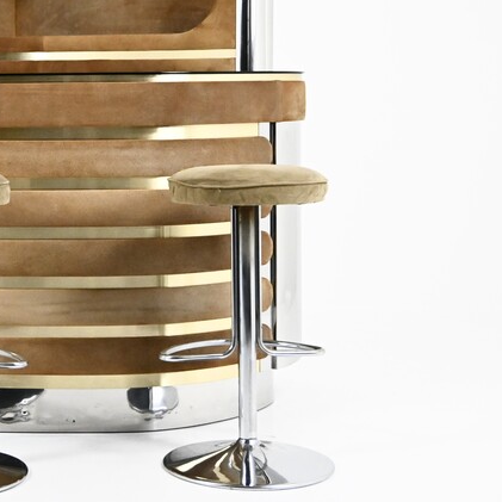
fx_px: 1313
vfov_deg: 21.5
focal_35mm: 80
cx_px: 39
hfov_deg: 21.1
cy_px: 131
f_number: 3.5
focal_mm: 22
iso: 2000
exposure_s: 1/125
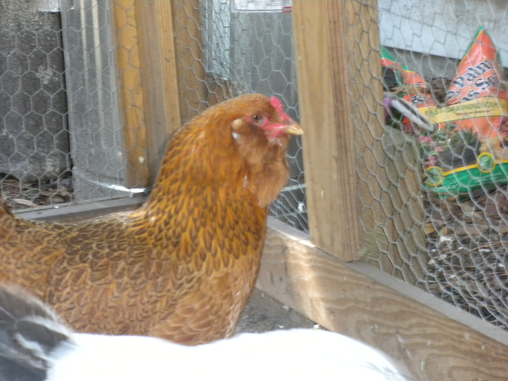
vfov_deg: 12.5
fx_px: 1746
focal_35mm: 119
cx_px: 254
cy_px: 190
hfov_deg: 16.6
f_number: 5.1
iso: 400
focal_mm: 21
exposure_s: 1/30
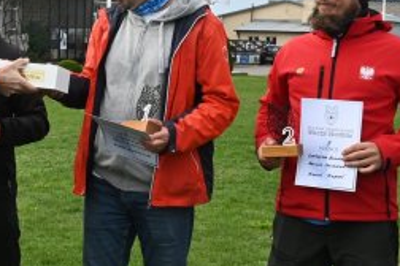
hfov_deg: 21.3
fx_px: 1055
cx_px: 97
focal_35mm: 95
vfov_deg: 14.3
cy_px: 43
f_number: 13
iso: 800
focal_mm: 32
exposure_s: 1/640
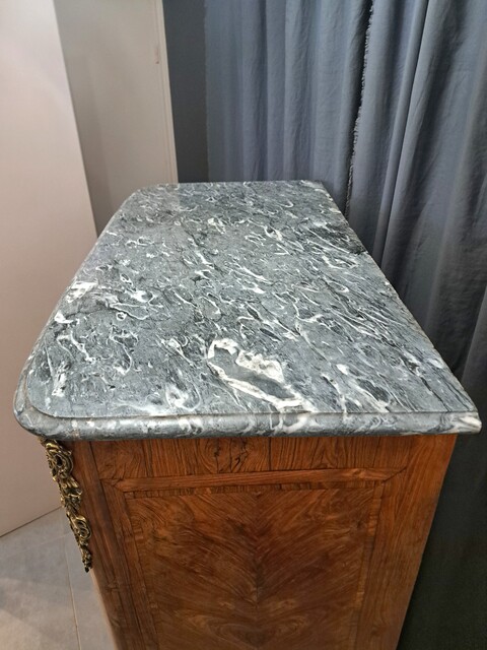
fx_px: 450
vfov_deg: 71.6
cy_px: 325
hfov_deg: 56.8
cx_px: 244
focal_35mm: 24
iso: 500
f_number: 1.8
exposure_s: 1/25
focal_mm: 5.23
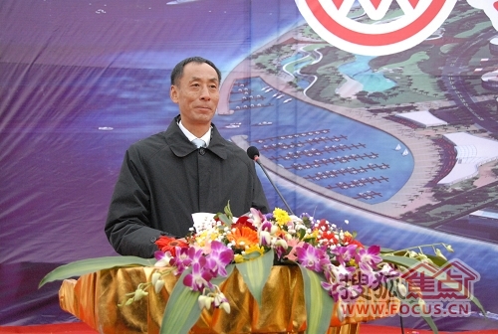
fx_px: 666
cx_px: 249
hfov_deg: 41.0
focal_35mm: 48
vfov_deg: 28.2
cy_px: 167
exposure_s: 1/1600
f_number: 4.5
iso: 1600
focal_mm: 32
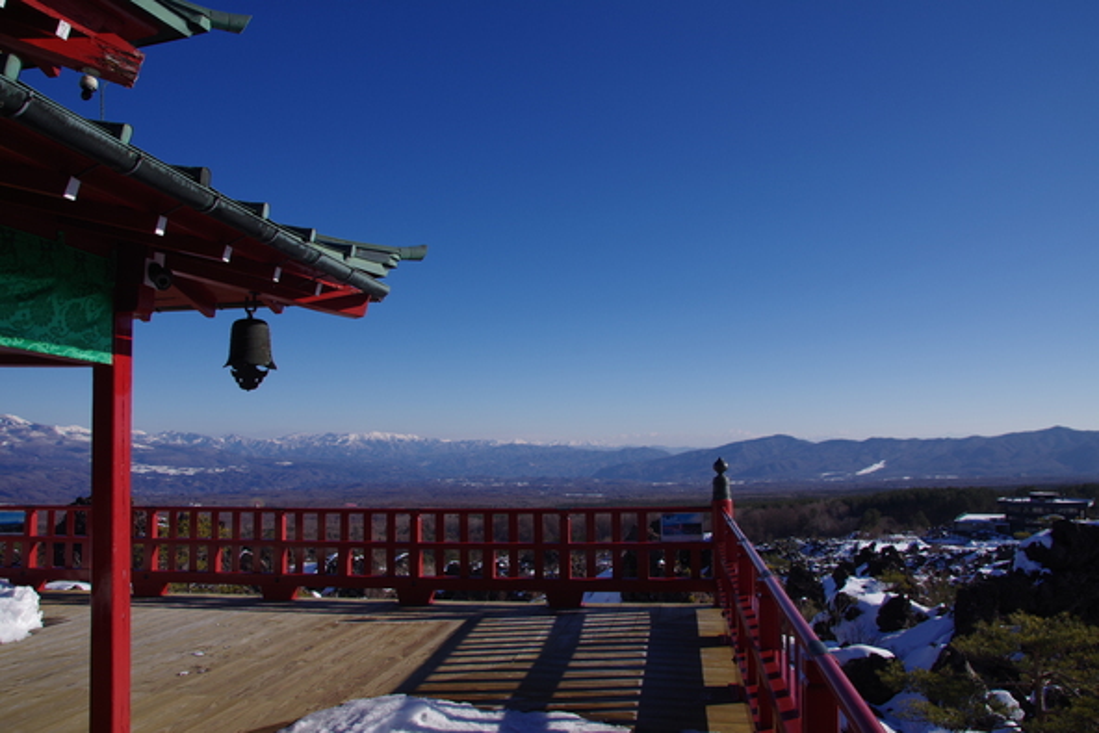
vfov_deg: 50.4
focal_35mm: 26
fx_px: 779
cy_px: 366
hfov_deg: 70.4
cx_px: 550
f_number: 7.1
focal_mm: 17
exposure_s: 1/400
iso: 100
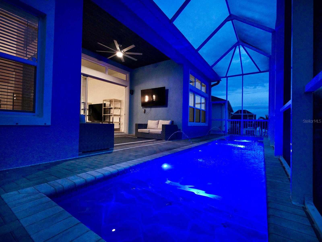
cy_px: 121
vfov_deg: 78.1
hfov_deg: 94.5
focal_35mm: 16
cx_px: 161
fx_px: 149
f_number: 4
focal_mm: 20
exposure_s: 1/250
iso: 8000
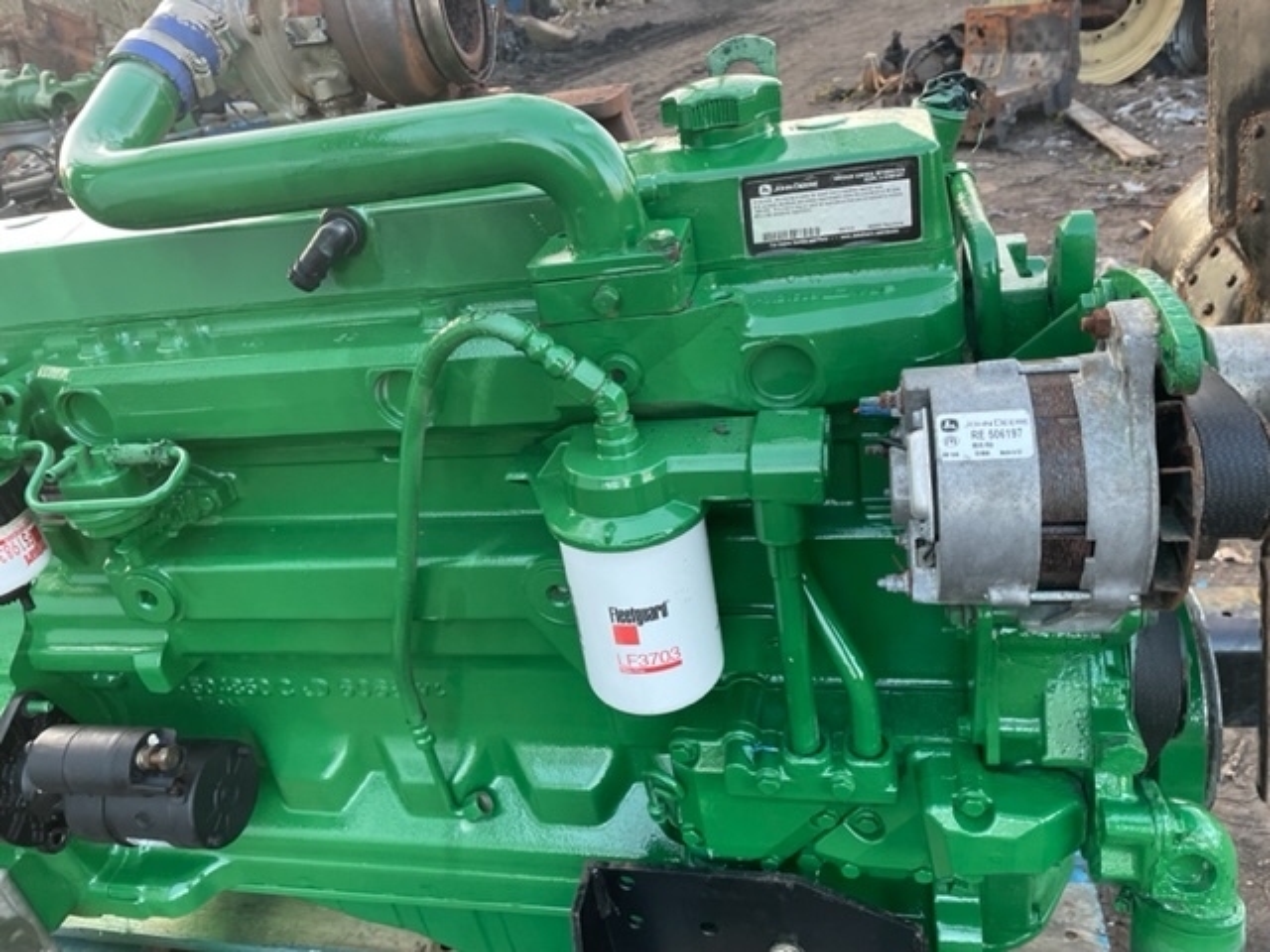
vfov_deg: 53.1
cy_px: 476
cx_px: 635
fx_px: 954
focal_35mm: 26
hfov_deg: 67.3
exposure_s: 1/113
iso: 125
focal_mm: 4.2
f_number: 1.6
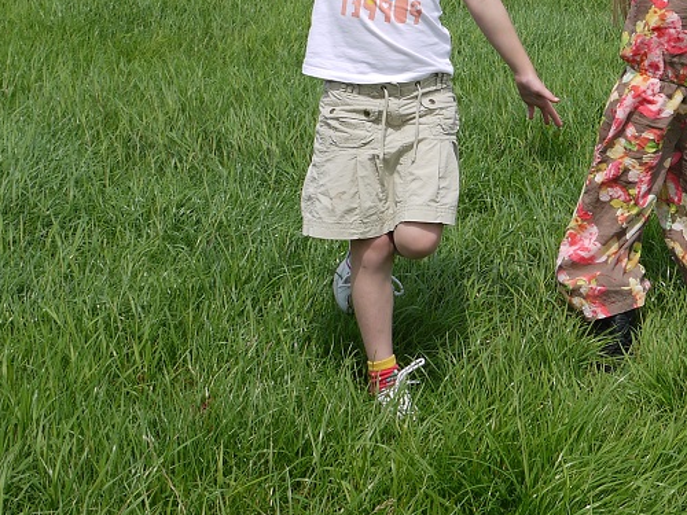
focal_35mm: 115
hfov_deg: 16.5
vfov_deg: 12.7
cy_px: -40
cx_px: 793
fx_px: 2282
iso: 100
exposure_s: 1/400
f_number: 8
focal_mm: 22
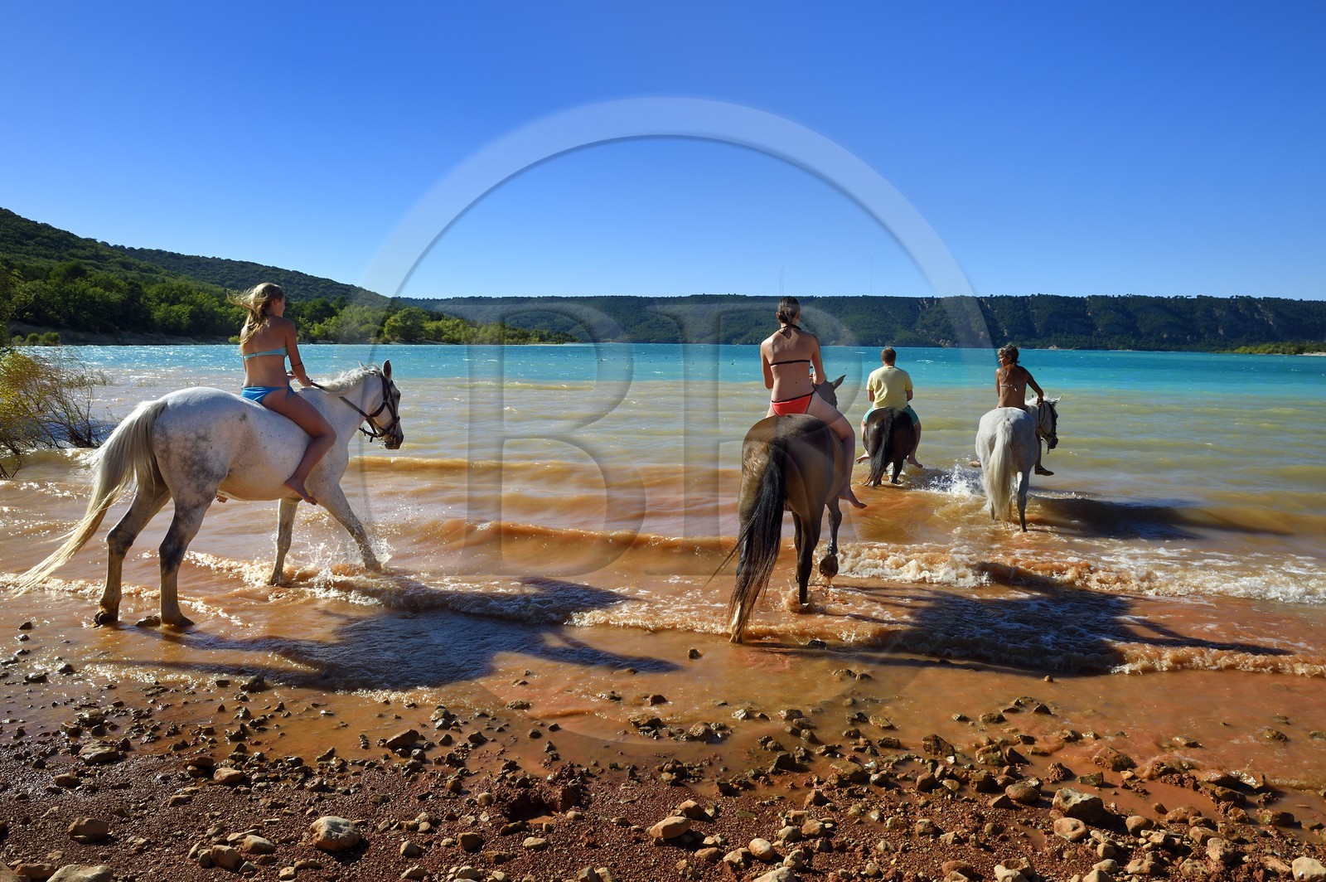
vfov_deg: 53.1
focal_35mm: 24
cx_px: 663
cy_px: 441
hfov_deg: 73.8
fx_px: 883
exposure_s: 1/320
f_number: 13
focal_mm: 24
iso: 200
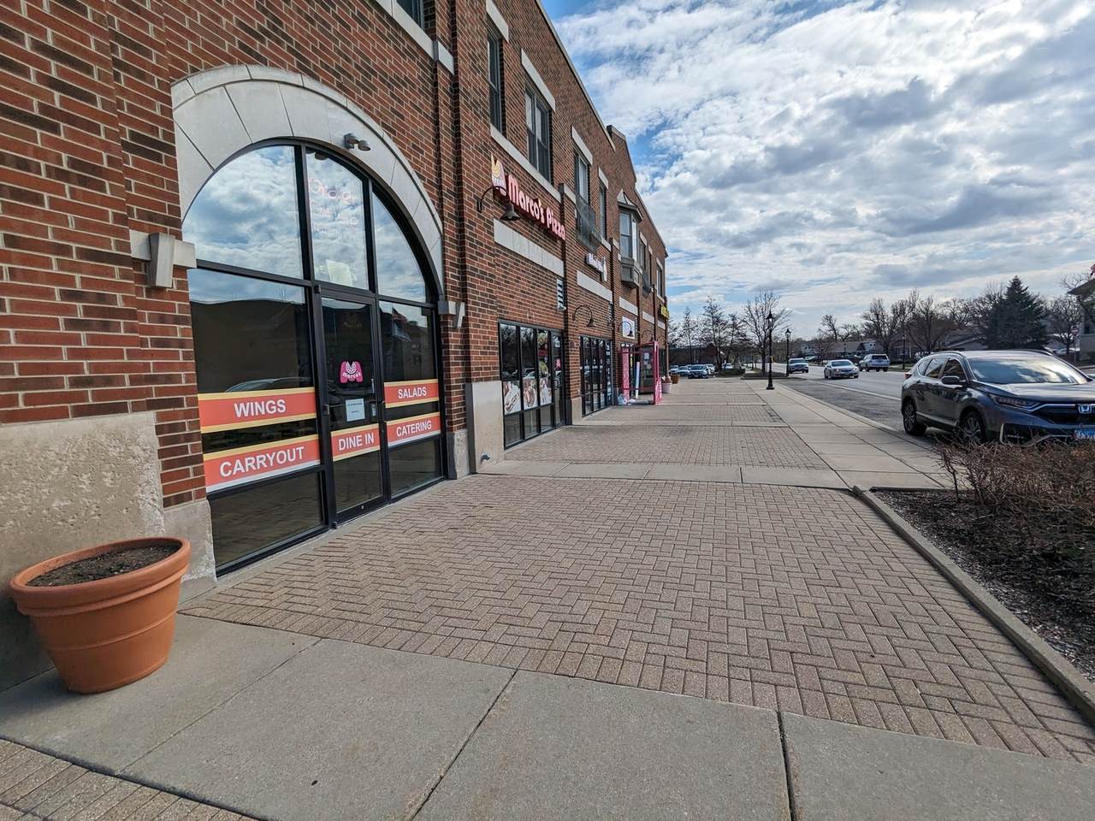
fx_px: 506
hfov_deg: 94.5
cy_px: 410
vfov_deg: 78.1
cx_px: 548
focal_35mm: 16
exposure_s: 1/2907
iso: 44
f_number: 2.2
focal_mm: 2.35
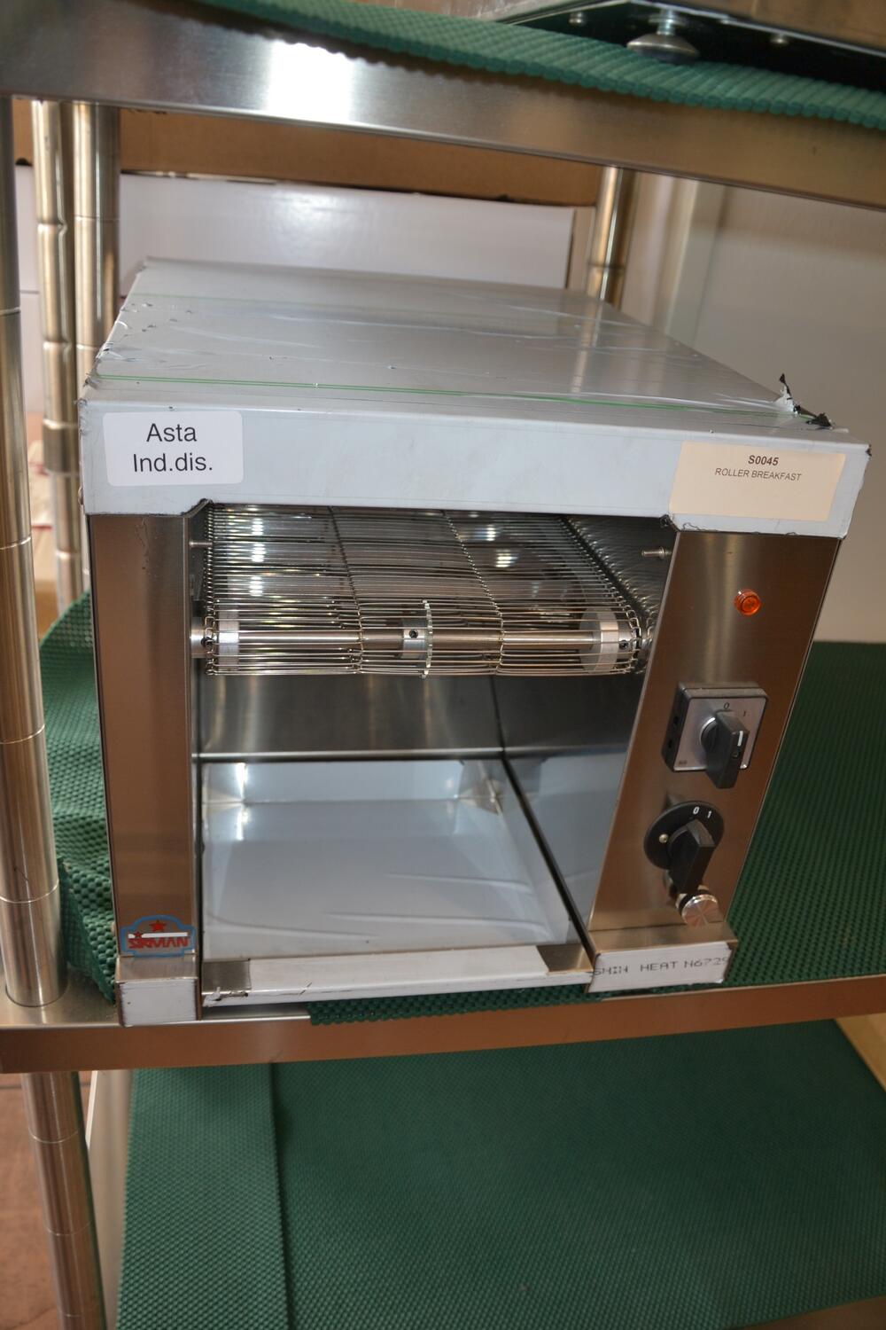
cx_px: 443
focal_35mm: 27
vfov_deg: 67.4
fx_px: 997
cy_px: 665
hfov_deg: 47.9
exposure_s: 1/30
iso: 320
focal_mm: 18
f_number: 3.5
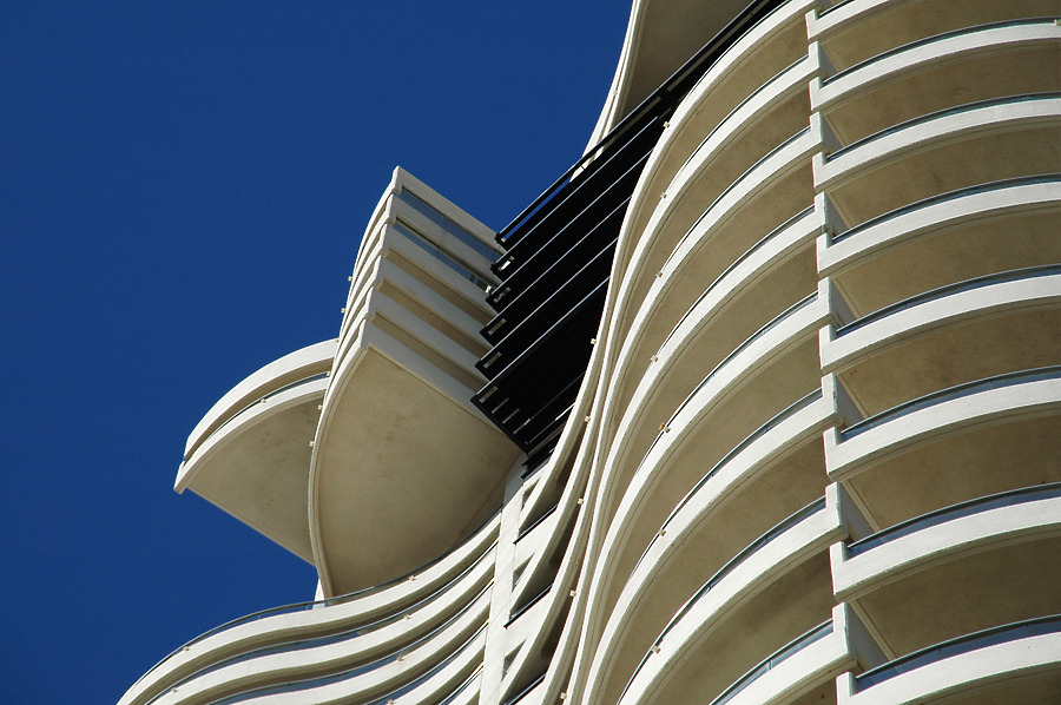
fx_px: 8832
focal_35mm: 300
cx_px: 530
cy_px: 352
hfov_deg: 6.9
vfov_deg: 4.6
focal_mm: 200
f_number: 8
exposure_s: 1/1000
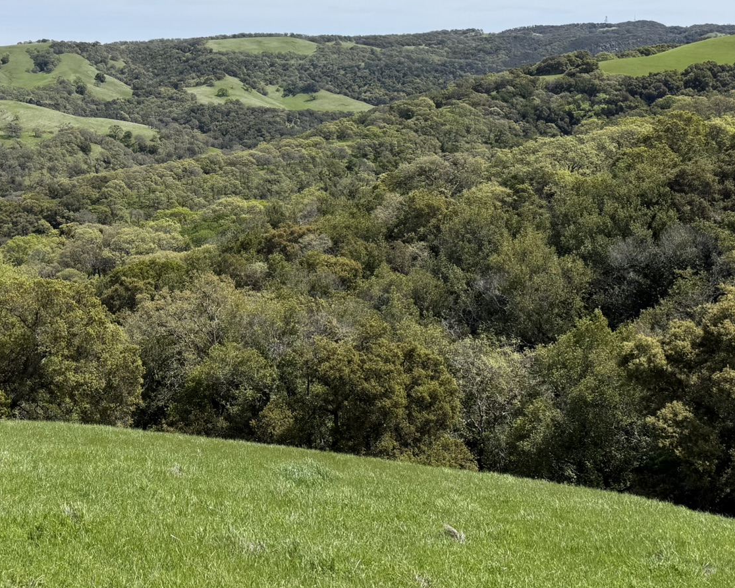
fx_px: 935
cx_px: 165
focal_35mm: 43
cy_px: 184
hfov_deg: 41.4
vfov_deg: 34.5
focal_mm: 6.76
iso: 80
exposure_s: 1/5319
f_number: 1.78
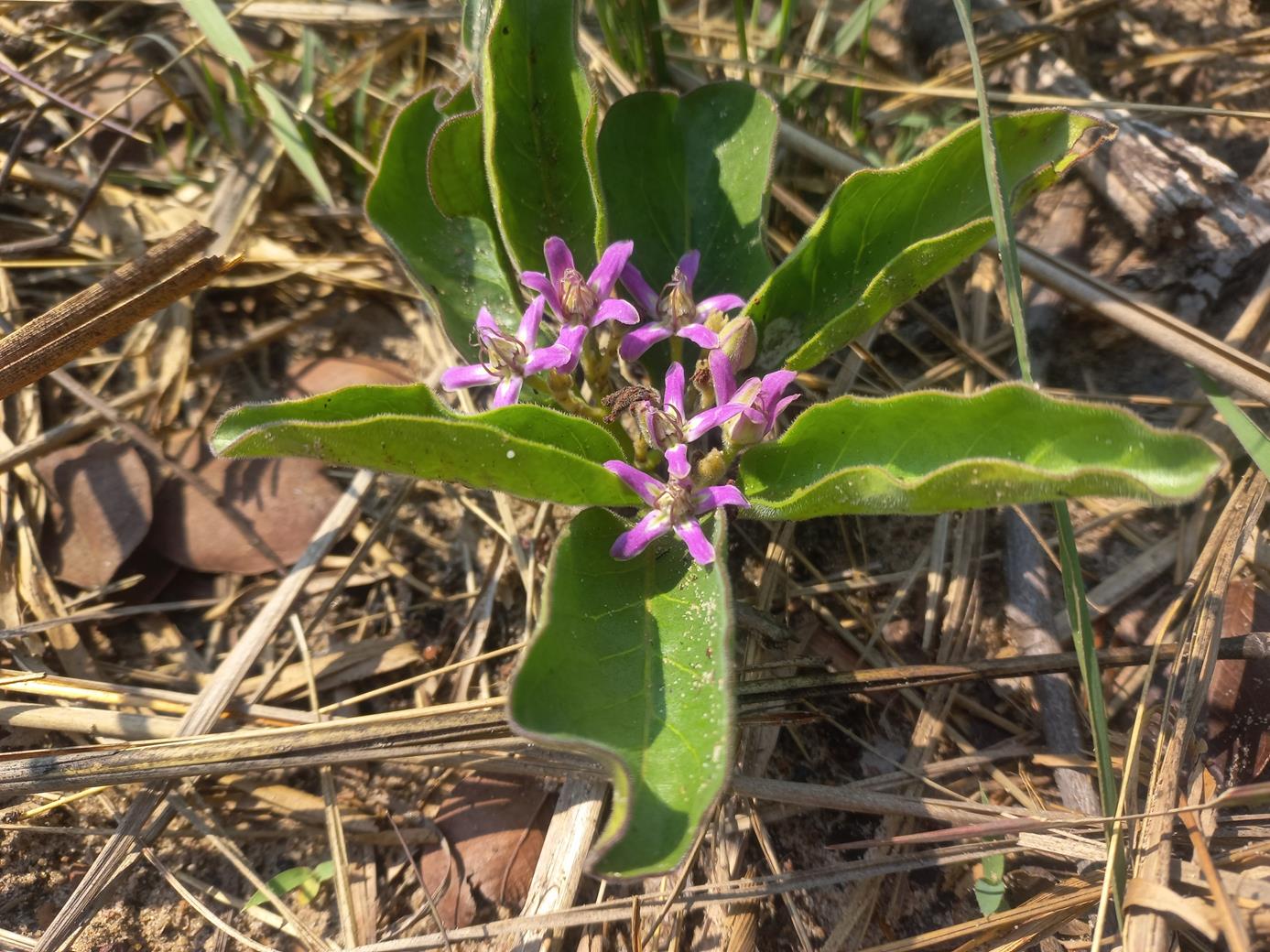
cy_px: 476
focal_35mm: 25
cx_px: 635
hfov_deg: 69.4
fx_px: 917
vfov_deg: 54.9
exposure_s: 1/317
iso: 25
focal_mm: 4.6
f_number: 1.8
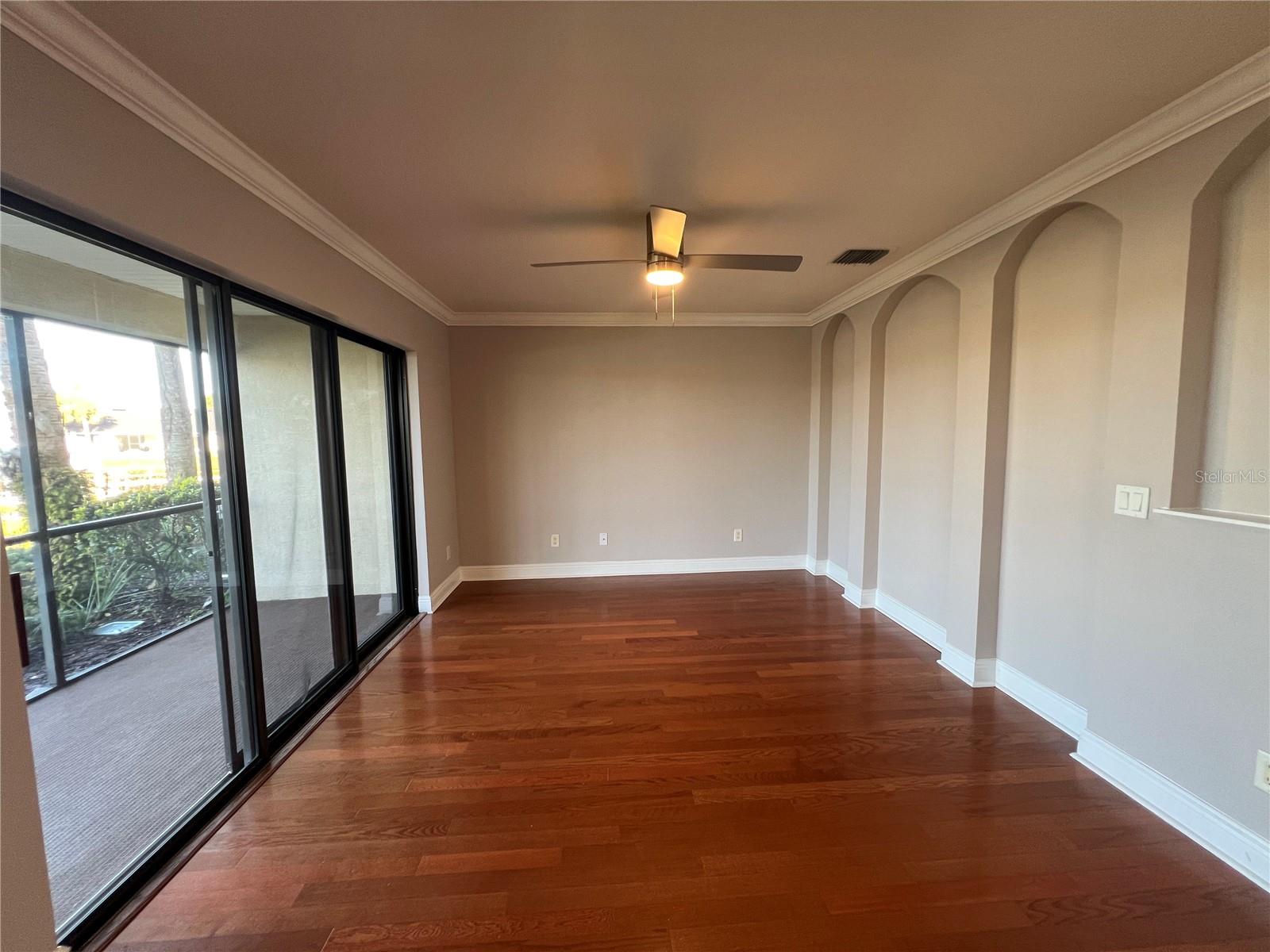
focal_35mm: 13
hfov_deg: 106.2
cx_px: 635
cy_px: 476
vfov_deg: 89.9
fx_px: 477
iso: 125
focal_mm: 1.57
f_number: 1.8
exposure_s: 1/60
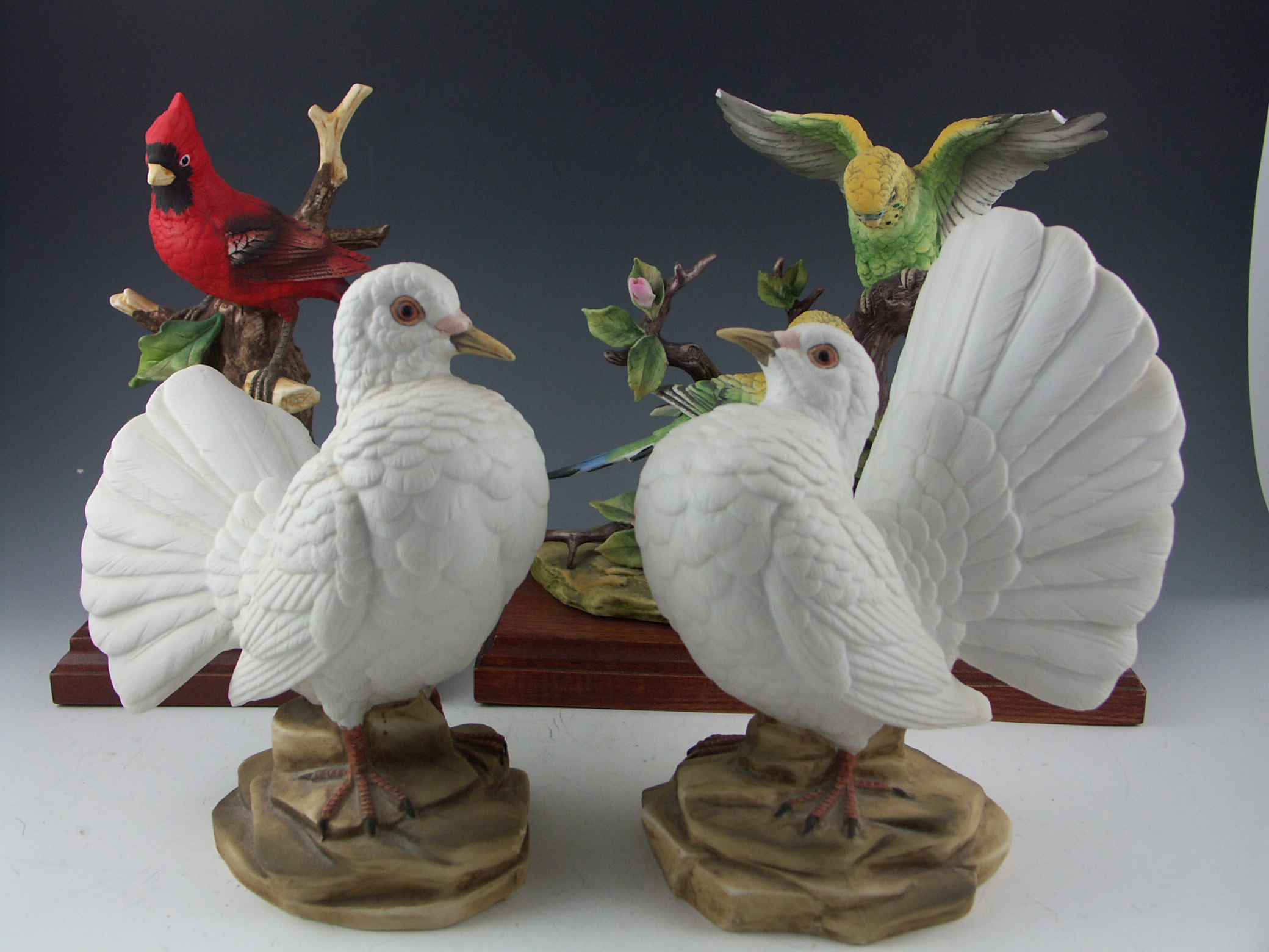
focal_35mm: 36
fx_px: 1320
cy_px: 476
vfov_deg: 39.7
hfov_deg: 51.4
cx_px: 634
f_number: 3.2
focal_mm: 9.21
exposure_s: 1/60
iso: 100
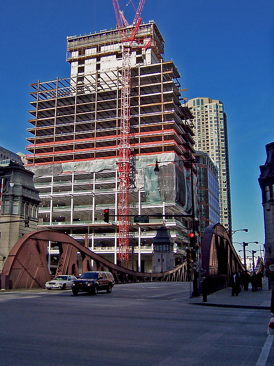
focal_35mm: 41
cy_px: 166
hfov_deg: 35.0
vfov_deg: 45.7
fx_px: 433
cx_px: 110
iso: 80
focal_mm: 5.5
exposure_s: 1/750
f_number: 3.4
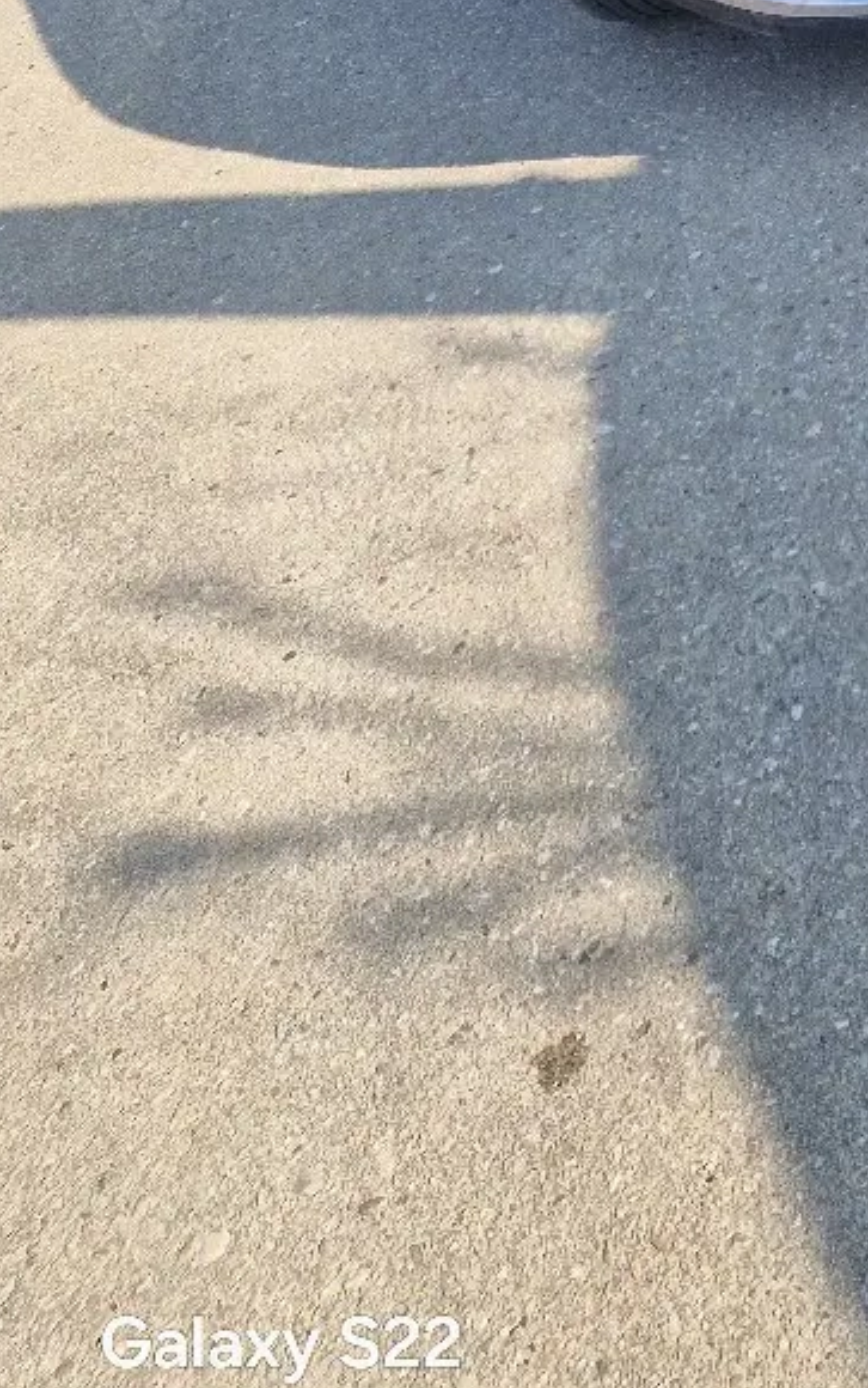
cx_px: 1145
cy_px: -71
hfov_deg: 20.9
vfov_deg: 32.6
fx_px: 2117
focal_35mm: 56
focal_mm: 5.4
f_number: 1.8
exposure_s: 1/714
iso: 50
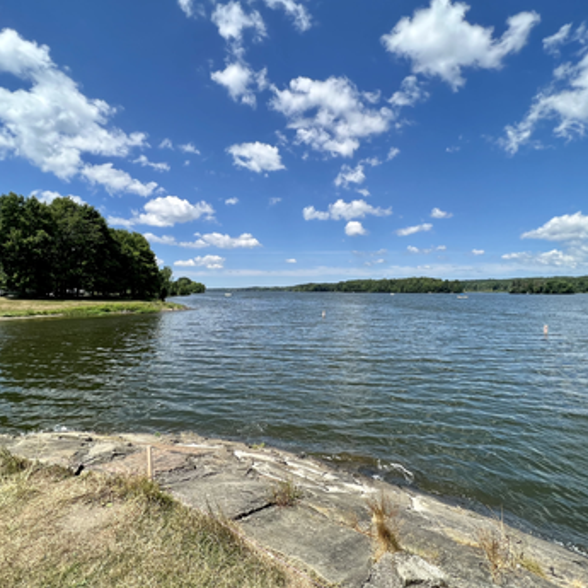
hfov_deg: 87.4
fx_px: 307
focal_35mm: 16
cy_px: 297
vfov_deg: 87.4
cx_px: 281
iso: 32
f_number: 1.8
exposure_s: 1/1783
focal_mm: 1.57
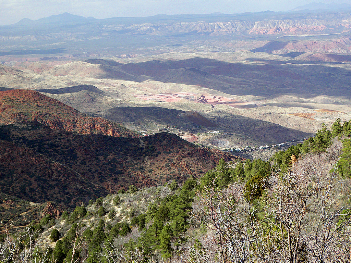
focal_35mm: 84
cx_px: 176
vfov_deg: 17.6
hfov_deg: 23.3
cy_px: 132
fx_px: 852
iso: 50
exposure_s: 1/160
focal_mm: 17.7
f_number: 4
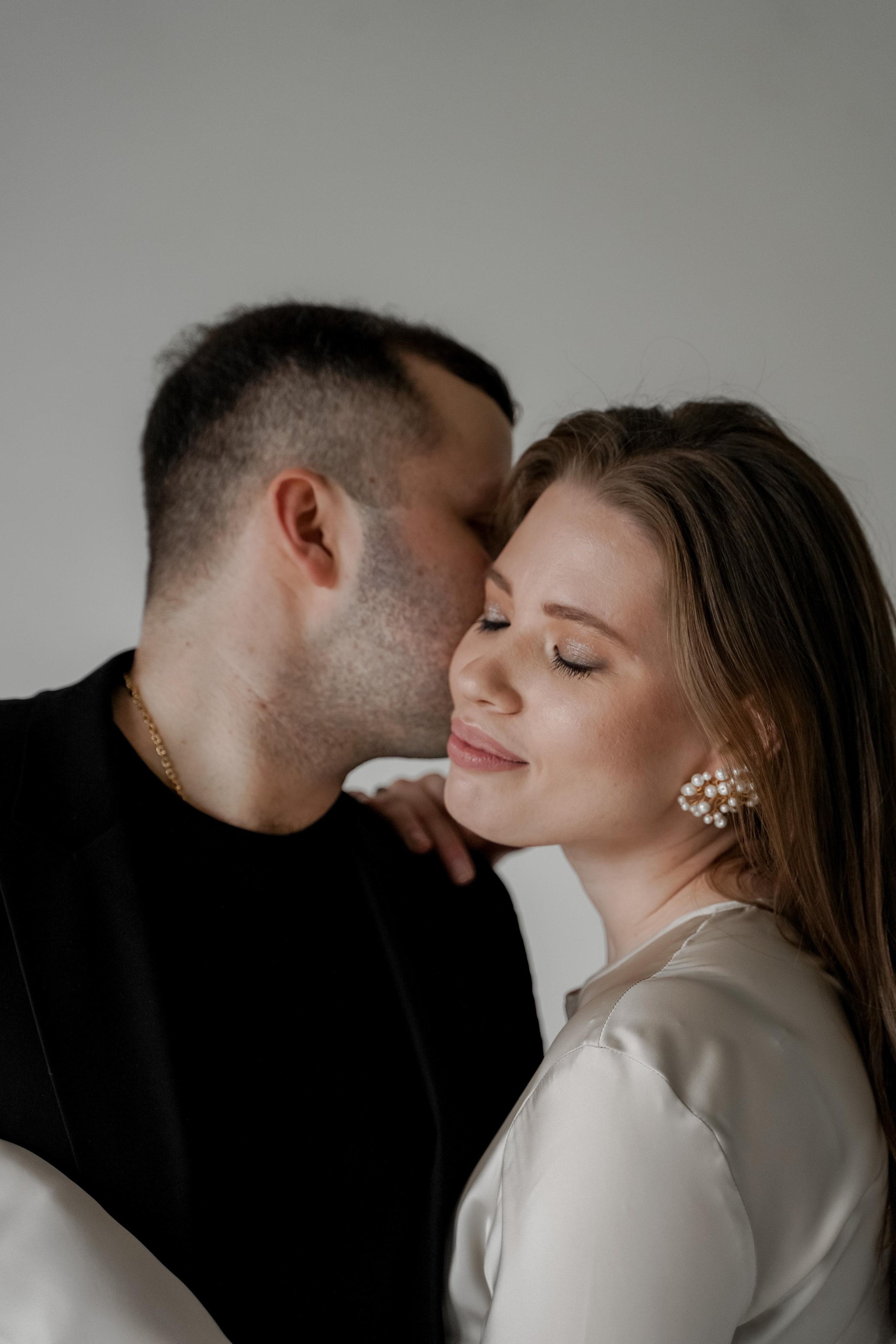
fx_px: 2426
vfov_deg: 31.0
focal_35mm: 65
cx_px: 448
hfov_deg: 20.9
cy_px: 672
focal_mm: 65
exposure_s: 1/500
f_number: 2.8
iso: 400
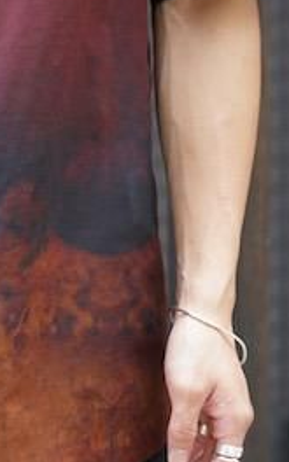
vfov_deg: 12.7
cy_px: 128
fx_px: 2067
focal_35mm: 164
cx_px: -85
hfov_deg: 7.9
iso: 160
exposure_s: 1/250
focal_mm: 50
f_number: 2.2
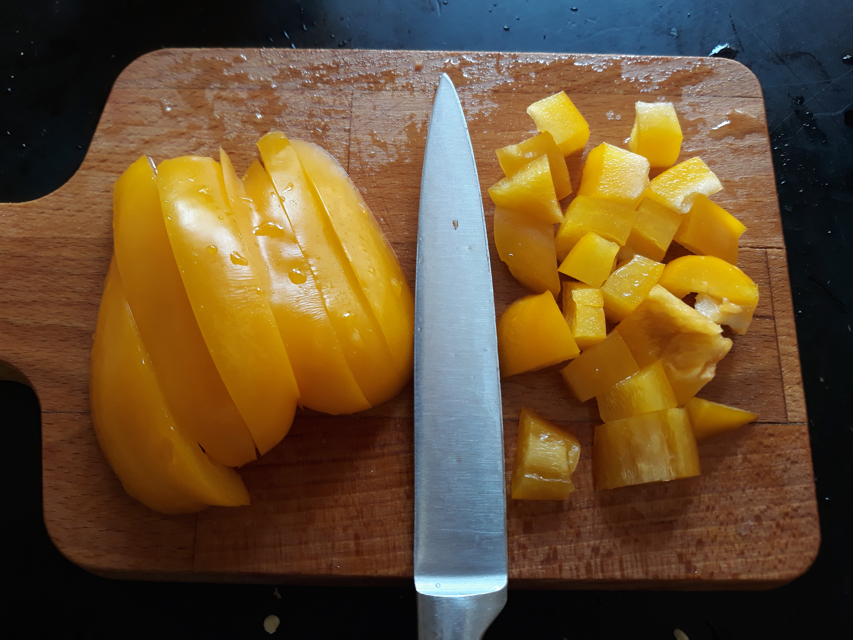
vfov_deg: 51.4
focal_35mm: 27
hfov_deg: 65.3
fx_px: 665
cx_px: 426
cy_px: 320
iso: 50
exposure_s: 1/50
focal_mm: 3.71
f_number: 1.7
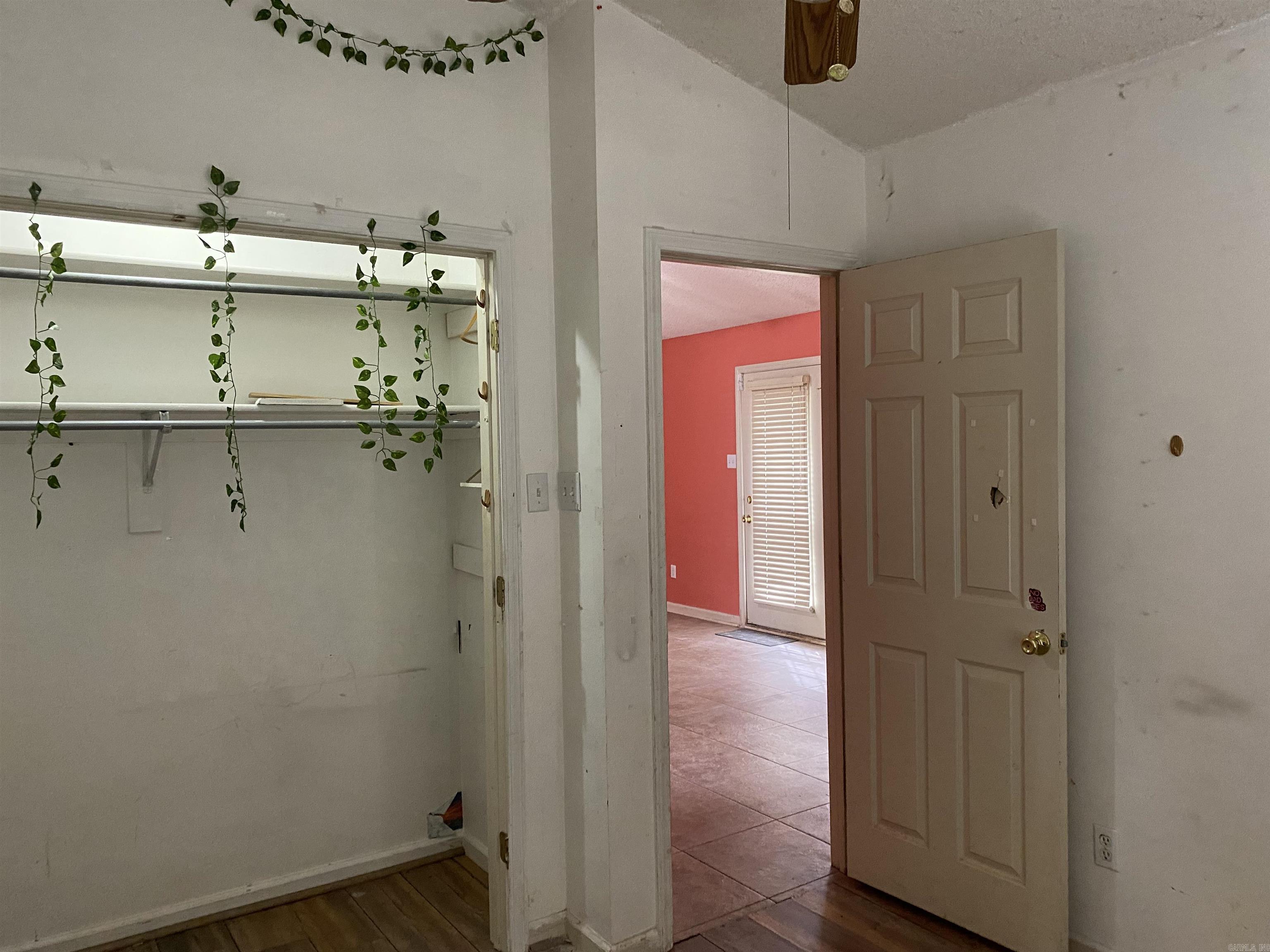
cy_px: 476
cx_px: 635
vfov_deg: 53.1
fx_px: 954
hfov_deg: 67.3
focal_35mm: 26
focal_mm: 4.25
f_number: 1.8
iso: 400
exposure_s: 1/60
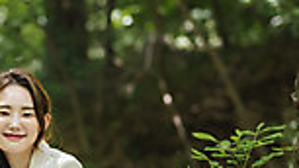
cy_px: 229
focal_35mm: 349
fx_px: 2766
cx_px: -148
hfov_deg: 6.1
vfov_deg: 3.5
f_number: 2
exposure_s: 1/800
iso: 320
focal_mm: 85
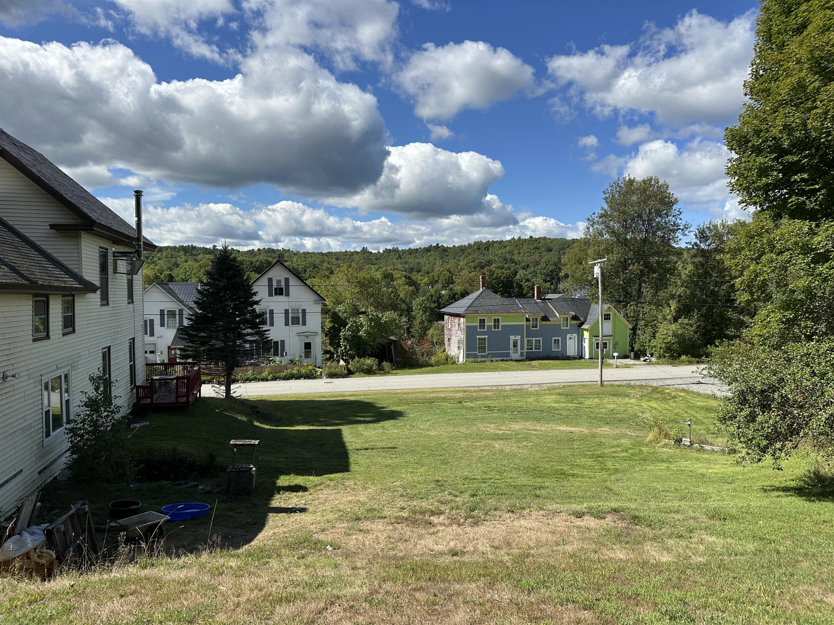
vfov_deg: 56.8
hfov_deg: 71.6
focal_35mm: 24
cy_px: 312
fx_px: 578
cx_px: 417
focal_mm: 6.86
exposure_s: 1/5263
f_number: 1.78
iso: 80
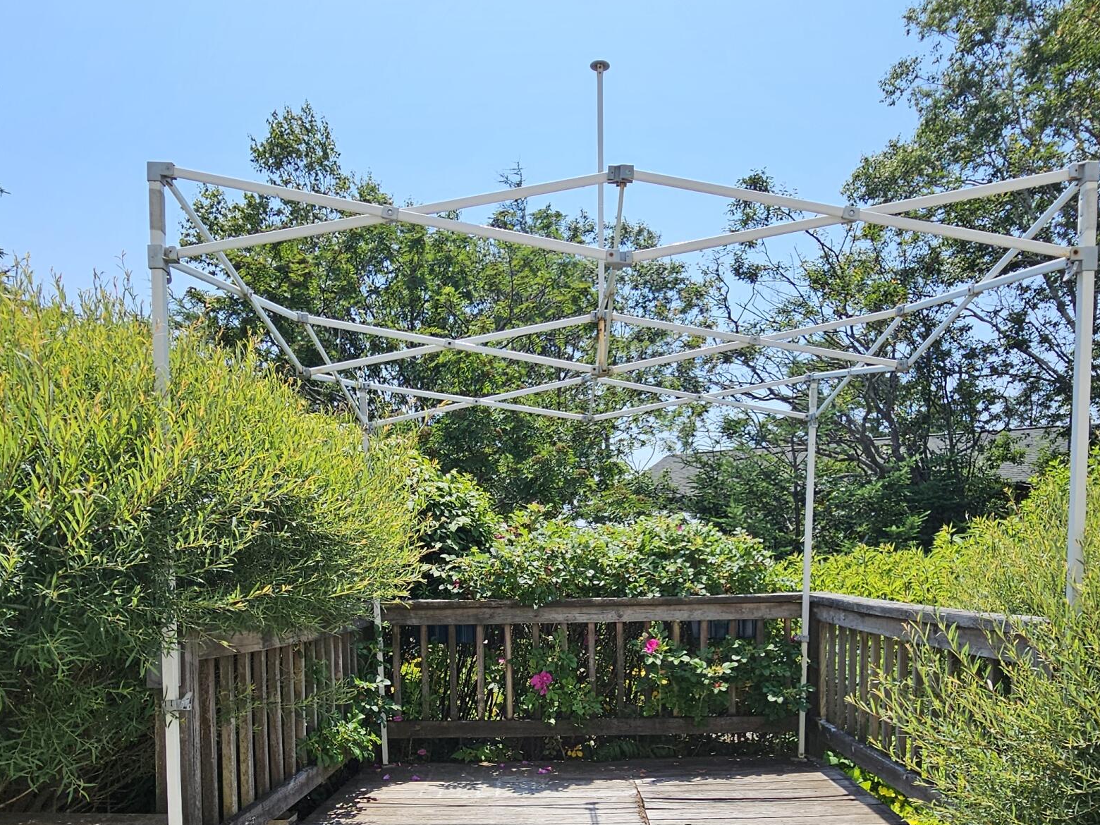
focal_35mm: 25
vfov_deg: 52.0
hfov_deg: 69.3
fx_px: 794
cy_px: 640
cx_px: 581
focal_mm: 2.2
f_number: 2.2
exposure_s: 1/2163
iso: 50
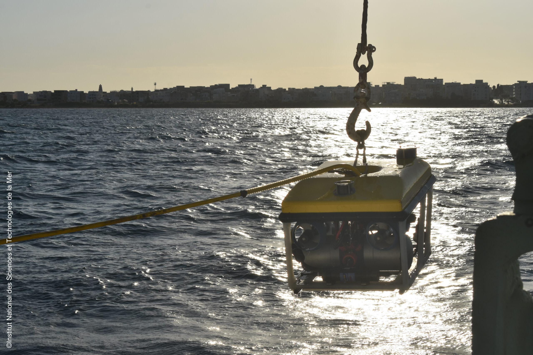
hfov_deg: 24.6
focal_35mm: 82
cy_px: 178
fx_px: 1221
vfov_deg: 16.6
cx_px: 266
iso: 100
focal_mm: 55
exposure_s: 1/640
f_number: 13
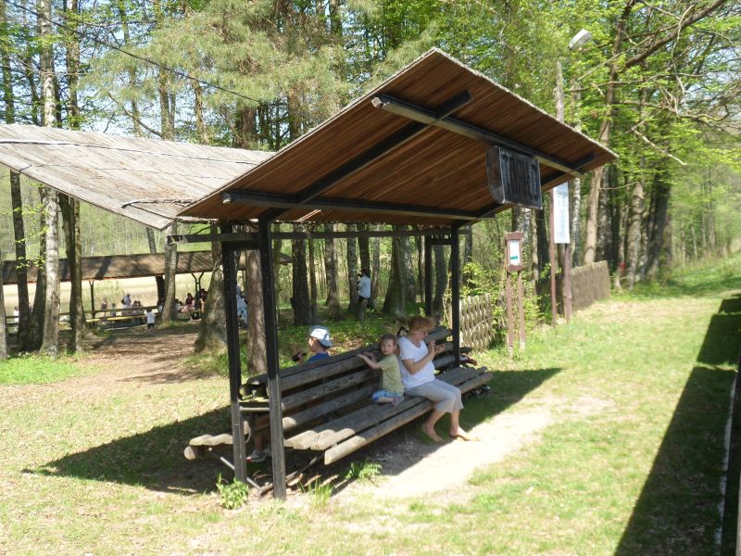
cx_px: 370
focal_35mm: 52
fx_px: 1113
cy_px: 278
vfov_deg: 28.0
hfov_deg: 36.8
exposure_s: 1/180
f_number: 4.3
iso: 80
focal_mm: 8.1
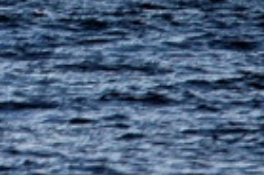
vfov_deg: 0.7
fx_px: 14436
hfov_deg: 1.0
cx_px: -263
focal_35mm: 1973
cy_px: -185
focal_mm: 270
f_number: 9
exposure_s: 1/250
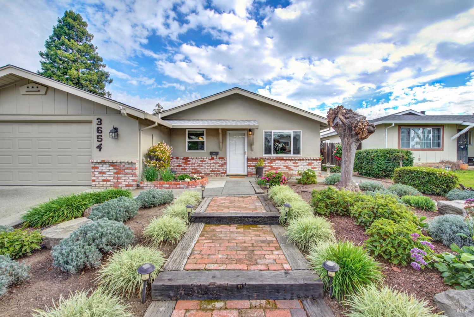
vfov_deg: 81.3
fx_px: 184
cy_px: 158
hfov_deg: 104.2
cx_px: 237
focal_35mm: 14
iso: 100
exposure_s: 1/50
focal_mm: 14
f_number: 14
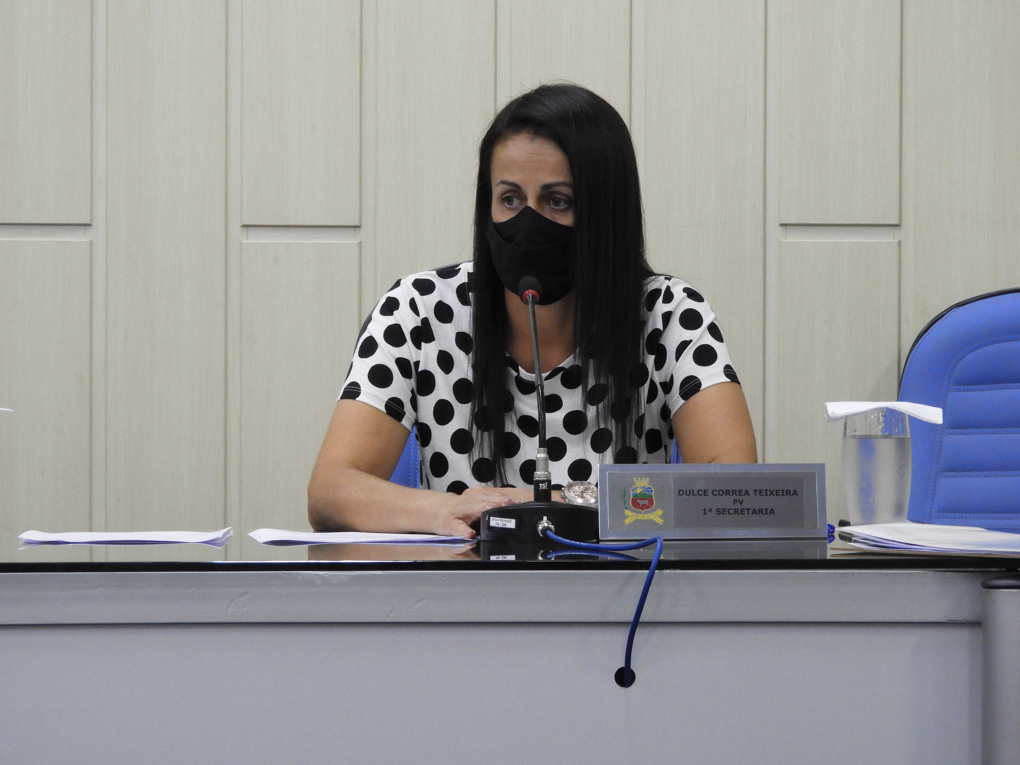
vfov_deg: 8.2
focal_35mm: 180
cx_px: 510
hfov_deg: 11.0
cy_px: 382
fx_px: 5304
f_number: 5.3
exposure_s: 1/15
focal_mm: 32.2
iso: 560
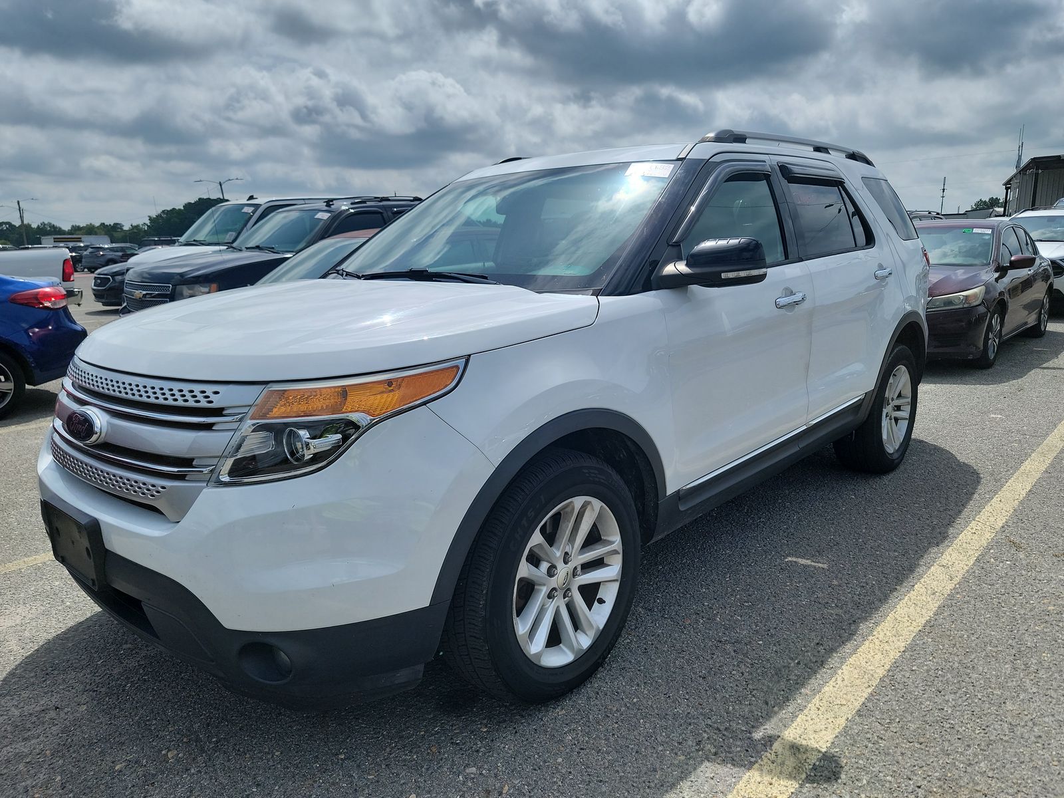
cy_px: 399
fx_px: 738
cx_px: 532
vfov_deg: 56.8
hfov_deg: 71.6
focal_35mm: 24
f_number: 1.8
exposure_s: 1/1623
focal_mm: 6.7
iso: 50
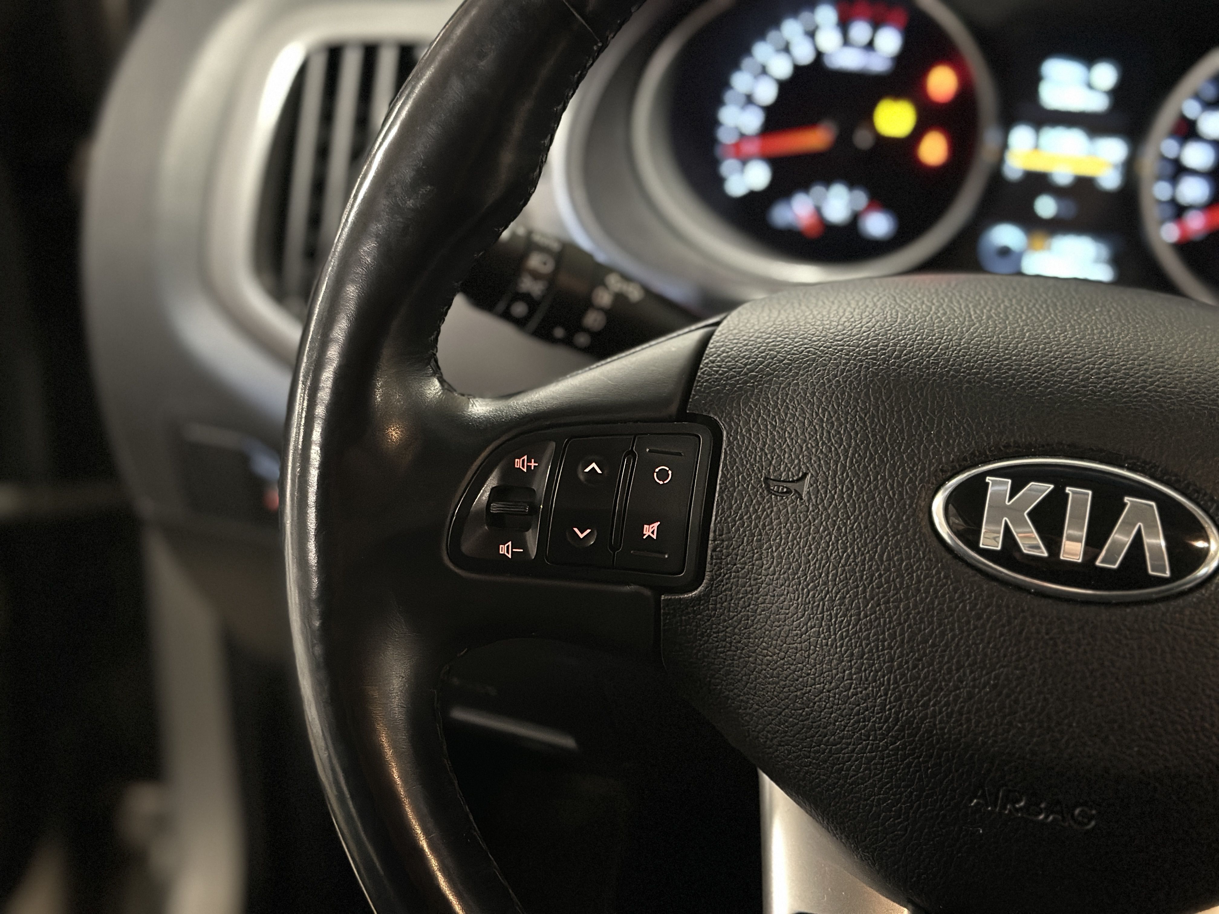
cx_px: 610
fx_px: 1690
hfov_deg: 39.7
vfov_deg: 30.3
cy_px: 457
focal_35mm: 48
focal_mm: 6.86
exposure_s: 1/17
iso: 1000
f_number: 1.78
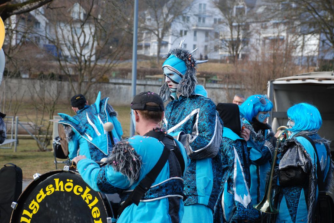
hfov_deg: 19.4
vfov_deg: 13.1
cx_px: 167
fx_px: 975
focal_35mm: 105
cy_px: 112
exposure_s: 1/200
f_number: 5.6
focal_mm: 70
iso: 200
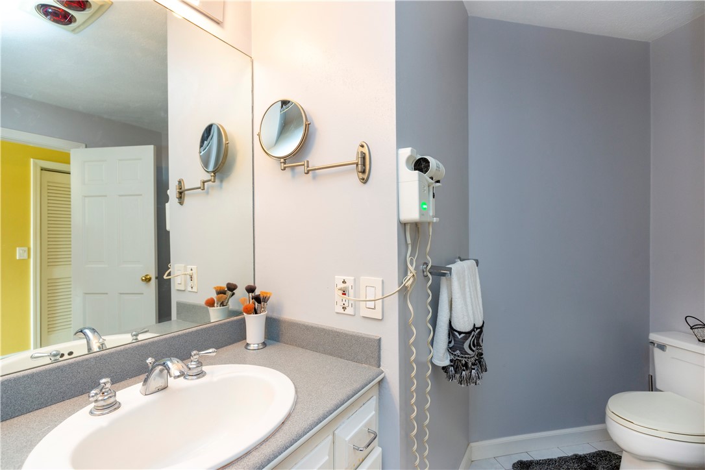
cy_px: 235
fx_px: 313
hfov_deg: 96.7
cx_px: 352
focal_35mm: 16
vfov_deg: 73.7
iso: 320
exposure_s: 1/10
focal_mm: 16
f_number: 6.3
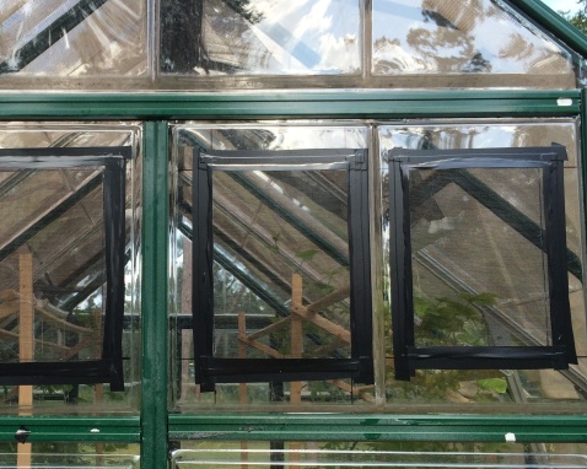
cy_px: 301
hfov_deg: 37.2
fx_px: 851
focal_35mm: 49
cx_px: 154
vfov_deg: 30.7
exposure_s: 1/387
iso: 32
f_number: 2.2
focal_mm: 4.12
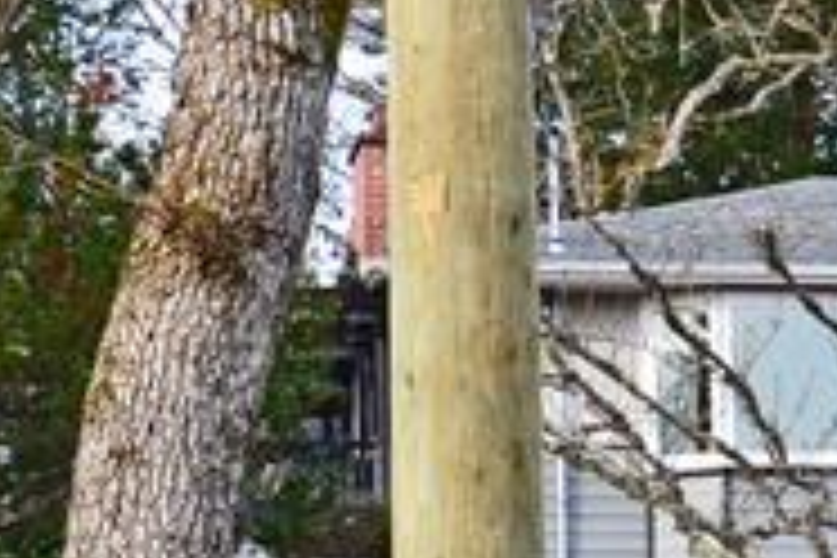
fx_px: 4882
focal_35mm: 210
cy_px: 646
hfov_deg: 9.7
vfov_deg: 6.5
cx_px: 889
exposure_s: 1/200
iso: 200
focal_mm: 24
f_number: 7.1
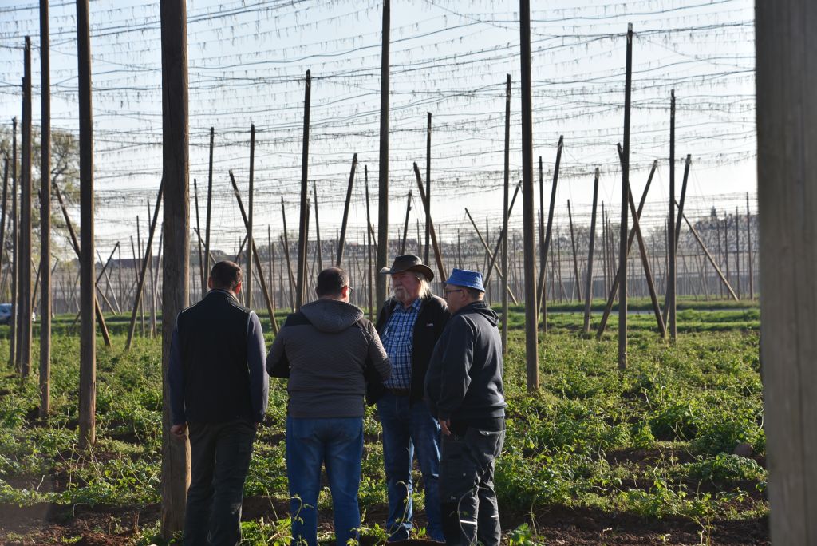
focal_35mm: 120
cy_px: 273
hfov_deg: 17.1
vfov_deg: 11.4
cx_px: 408
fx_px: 2725
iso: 100
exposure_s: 1/250
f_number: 9
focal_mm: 80
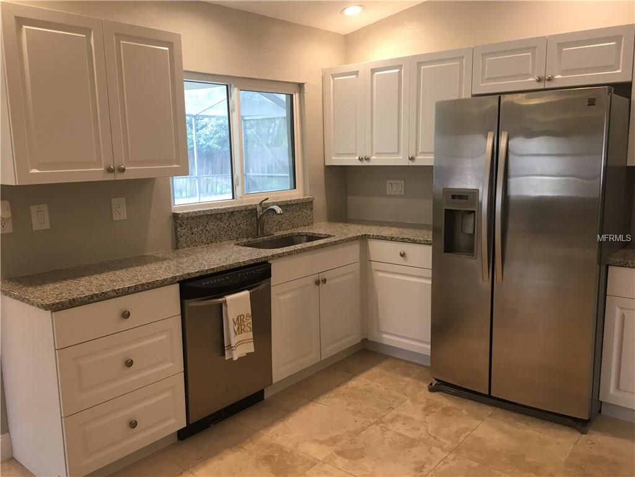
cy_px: 238
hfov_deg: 61.7
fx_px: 532
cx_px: 318
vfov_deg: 48.2
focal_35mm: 29
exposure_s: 1/30
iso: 50
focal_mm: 4.15
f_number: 2.2
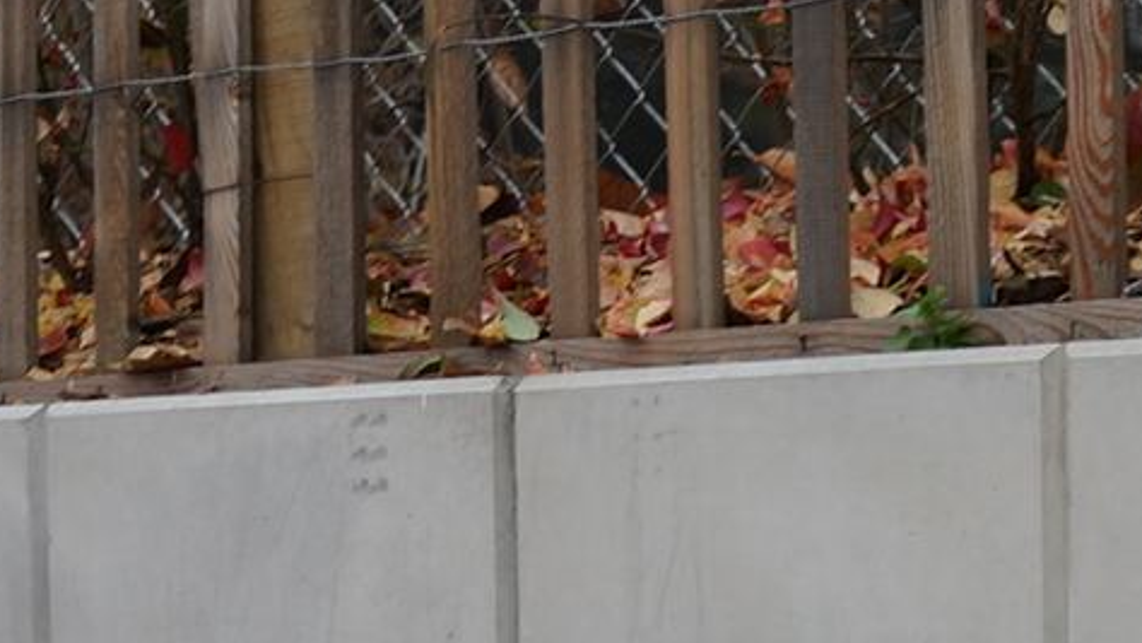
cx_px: 1352
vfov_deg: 5.8
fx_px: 6179
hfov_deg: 10.4
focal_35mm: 204
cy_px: 1185
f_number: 6.3
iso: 100
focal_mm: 35
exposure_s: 1/80
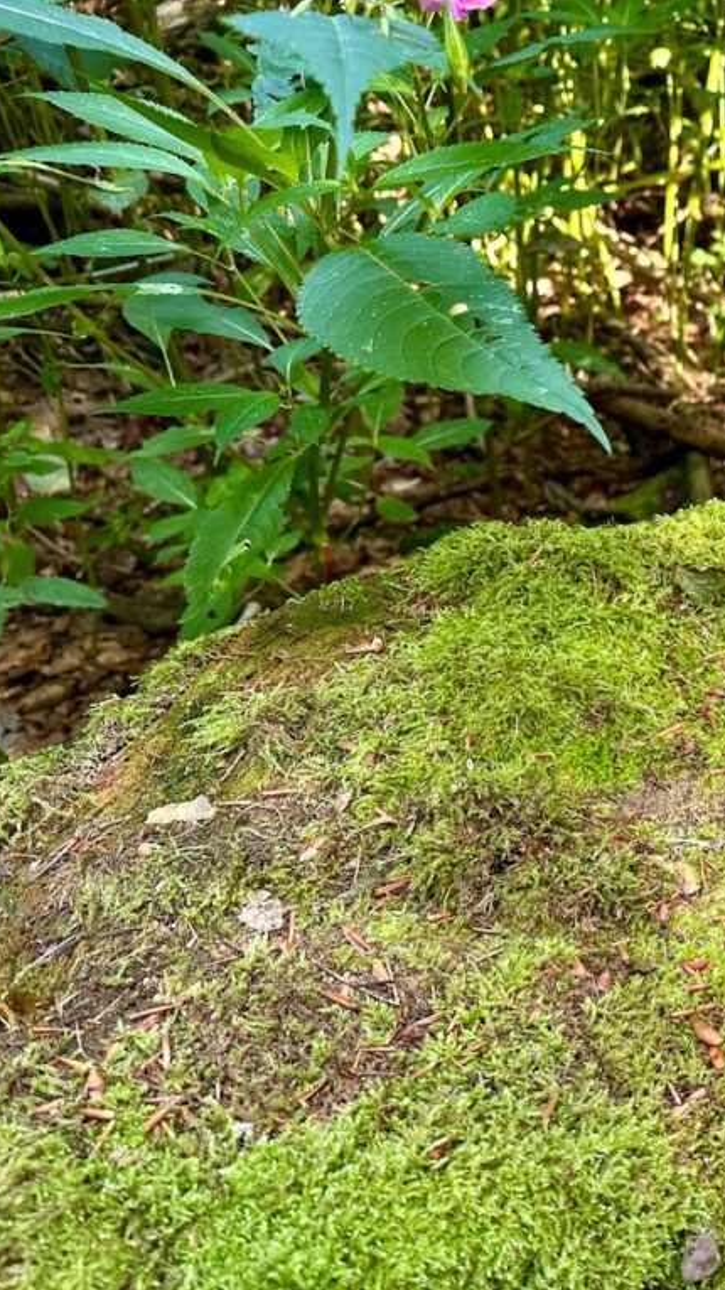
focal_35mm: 35
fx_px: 1197
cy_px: 646
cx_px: 818
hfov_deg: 29.9
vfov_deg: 56.6
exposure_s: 1/121
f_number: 1.78
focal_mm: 6.86
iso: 125
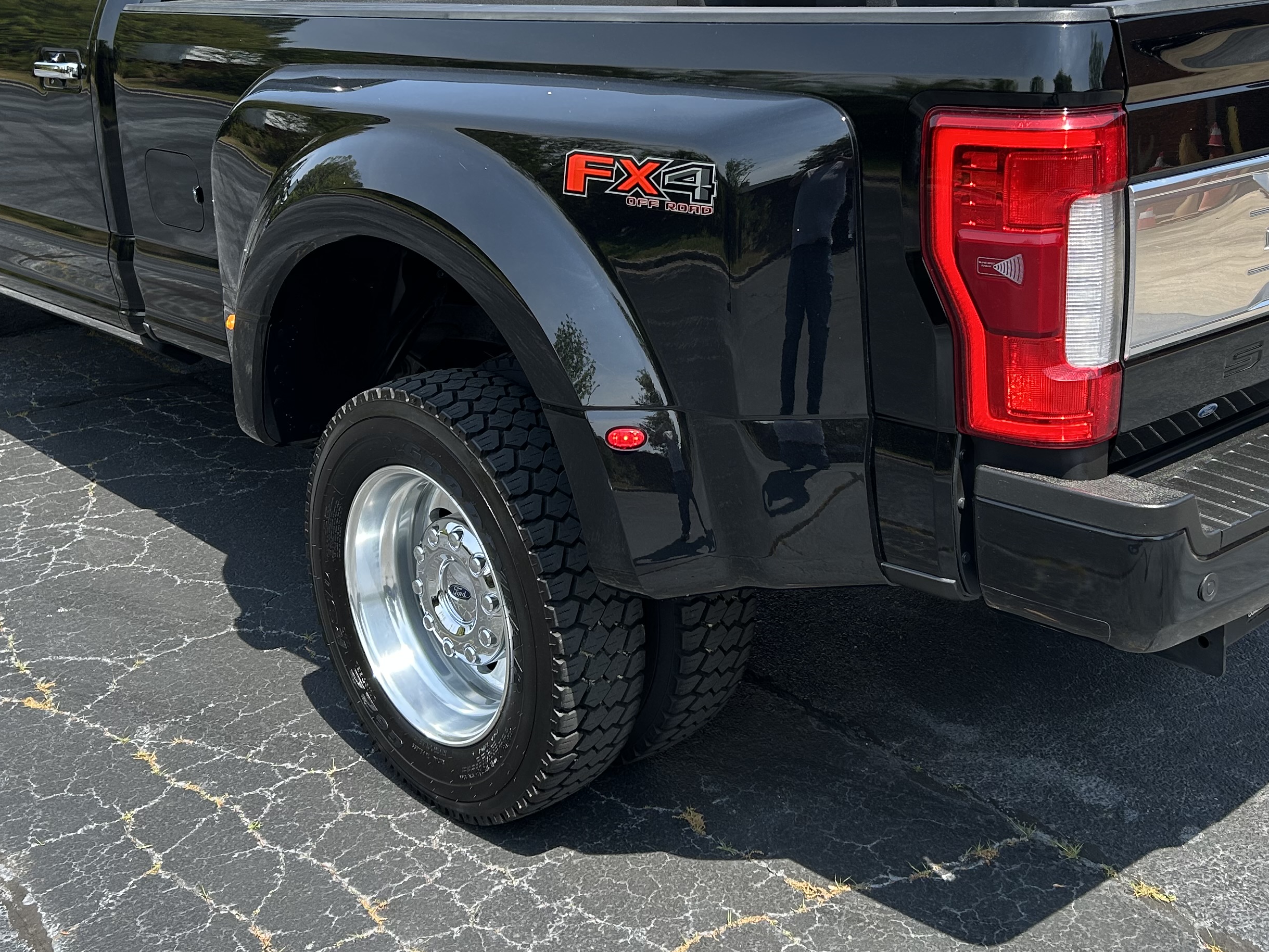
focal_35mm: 43
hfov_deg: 43.9
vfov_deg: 33.1
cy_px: 262
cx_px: 628
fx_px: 1576
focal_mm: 5.7
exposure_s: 1/1344
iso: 50
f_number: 1.5
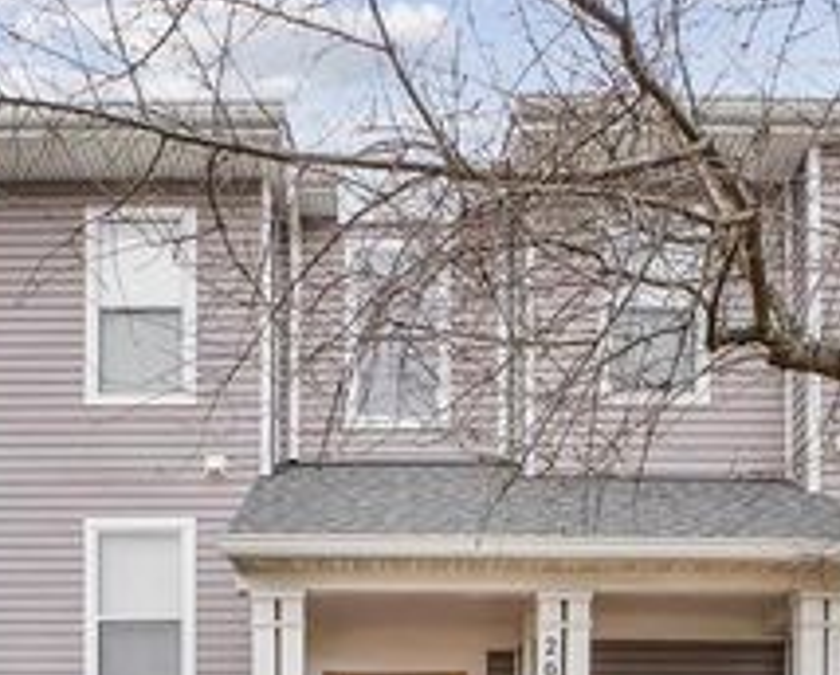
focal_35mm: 36
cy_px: 571
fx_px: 899
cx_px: 424
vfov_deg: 39.0
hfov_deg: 50.1
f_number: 4
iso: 100
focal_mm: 11
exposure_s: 1/60
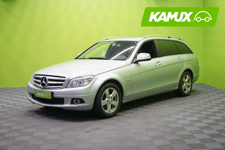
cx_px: 112
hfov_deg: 41.9
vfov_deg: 28.6
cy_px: 75
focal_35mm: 47
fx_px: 294
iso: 250
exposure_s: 1/6
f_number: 5
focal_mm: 47
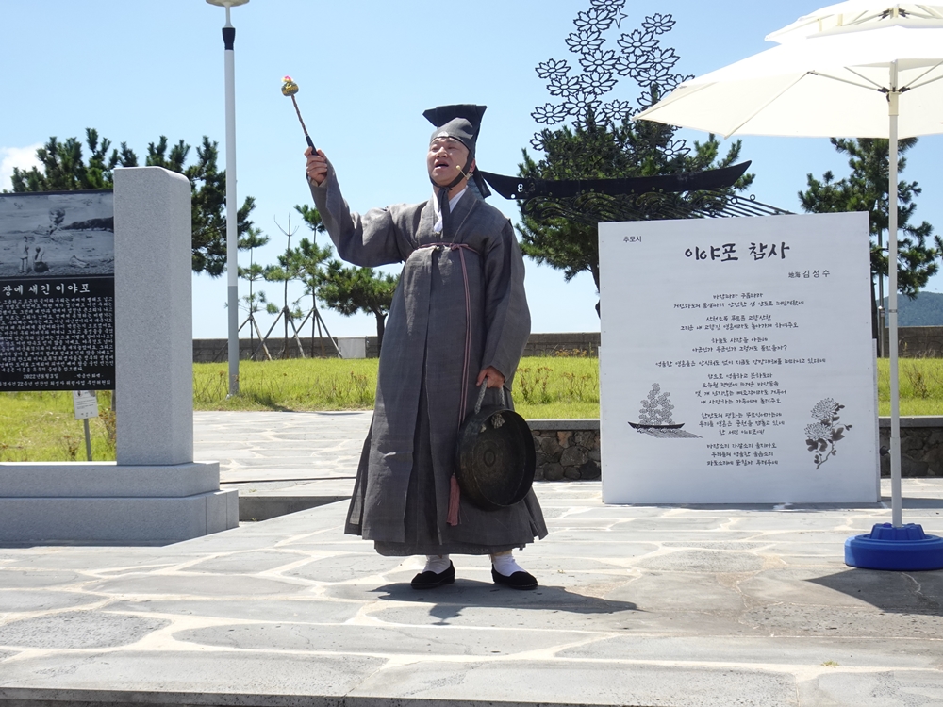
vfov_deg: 27.0
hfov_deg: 35.5
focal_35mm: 54
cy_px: 354
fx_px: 1471
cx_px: 472
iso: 80
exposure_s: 1/400
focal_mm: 8.64
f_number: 4.5
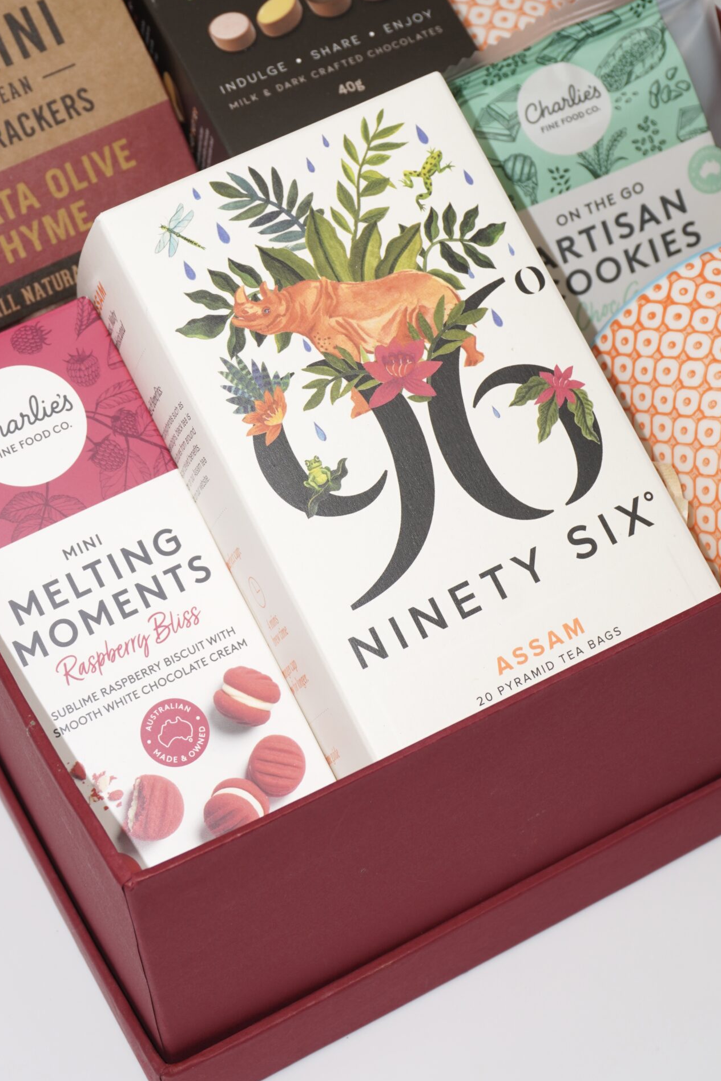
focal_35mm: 73
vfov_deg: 27.6
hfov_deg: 18.7
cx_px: 372
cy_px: 434
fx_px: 2192
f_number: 7.1
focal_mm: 36
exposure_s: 1/100
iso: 100
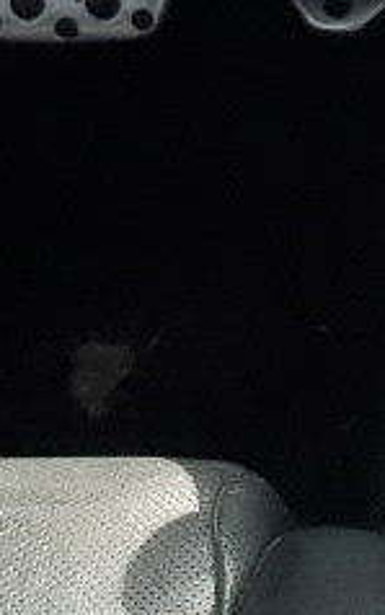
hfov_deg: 6.9
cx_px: 780
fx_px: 3102
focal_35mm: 185
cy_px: 308
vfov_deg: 11.3
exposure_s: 1/294
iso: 50
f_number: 1.5
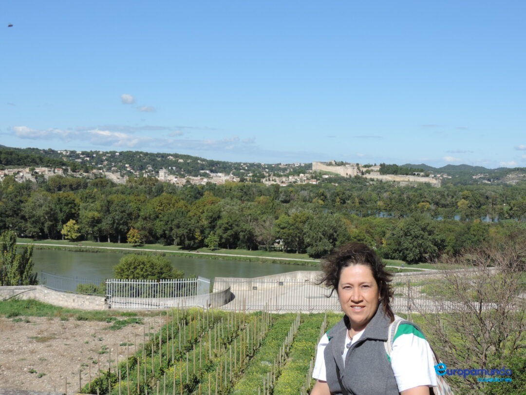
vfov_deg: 30.9
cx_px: 263
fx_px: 714
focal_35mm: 47
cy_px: 198
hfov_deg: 40.4
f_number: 3.5
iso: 80
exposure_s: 1/1000
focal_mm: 8.3
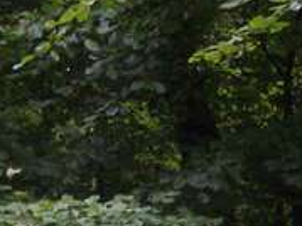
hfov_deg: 16.2
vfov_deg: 11.5
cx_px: 235
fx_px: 1055
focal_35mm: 121
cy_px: 373
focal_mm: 6
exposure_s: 1/50
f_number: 2.7
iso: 320
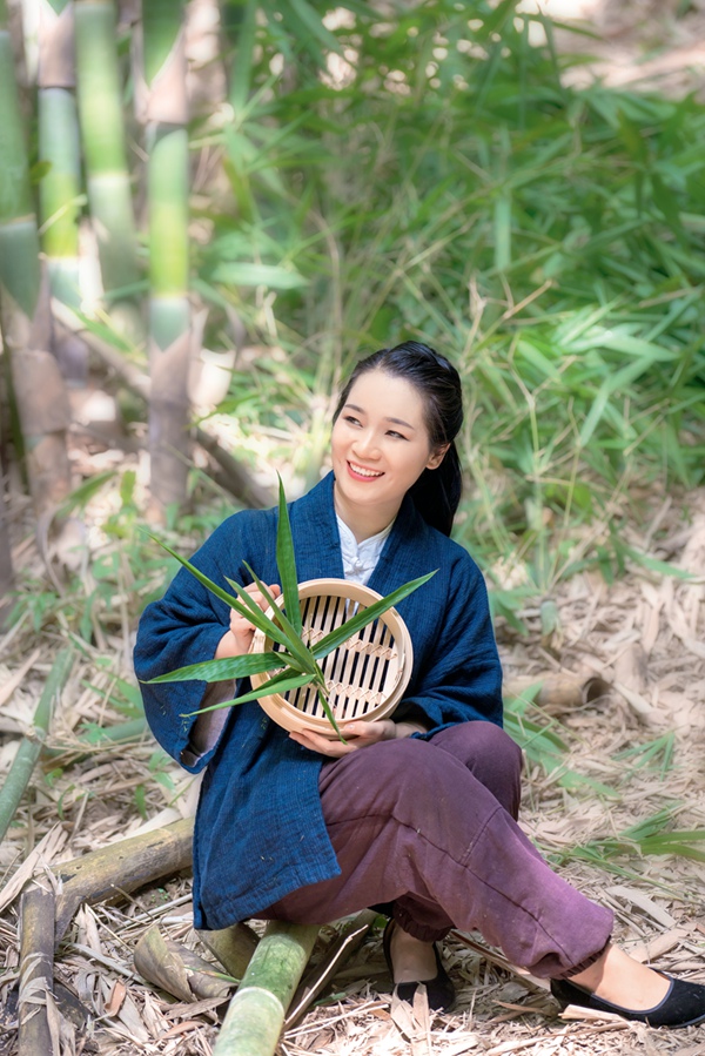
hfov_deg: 9.9
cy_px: 528
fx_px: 4080
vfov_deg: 14.8
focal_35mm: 139
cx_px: 352
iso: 400
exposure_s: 1/320
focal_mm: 139
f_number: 4
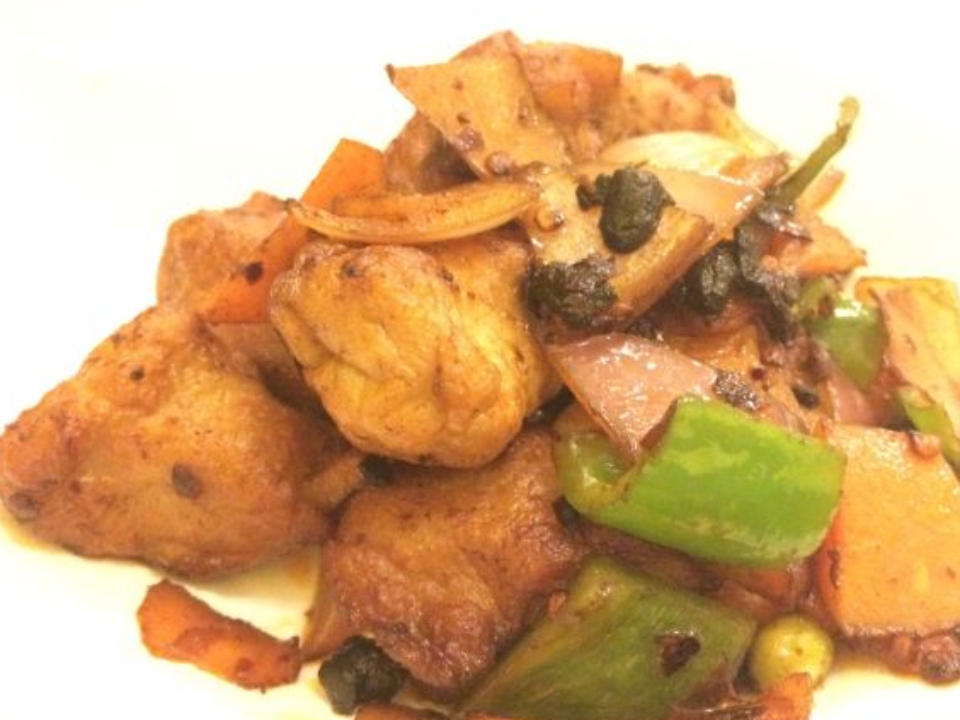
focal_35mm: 36
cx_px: 551
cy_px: 430
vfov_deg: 39.5
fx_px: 998
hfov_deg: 51.2
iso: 1250
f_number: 2.2
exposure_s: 1/17
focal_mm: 4.15
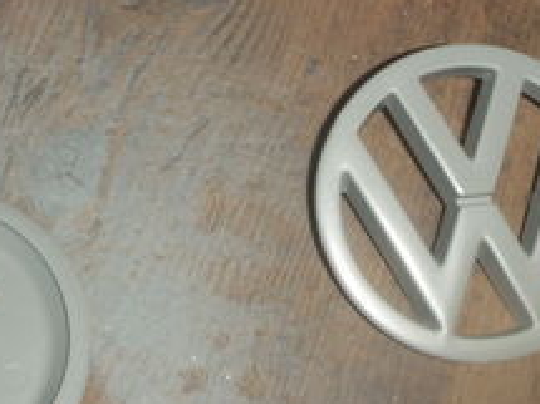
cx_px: 206
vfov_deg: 13.3
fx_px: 1715
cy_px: 35
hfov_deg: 17.9
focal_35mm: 110
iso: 50
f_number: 7.1
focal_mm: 7.7
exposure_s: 1/40
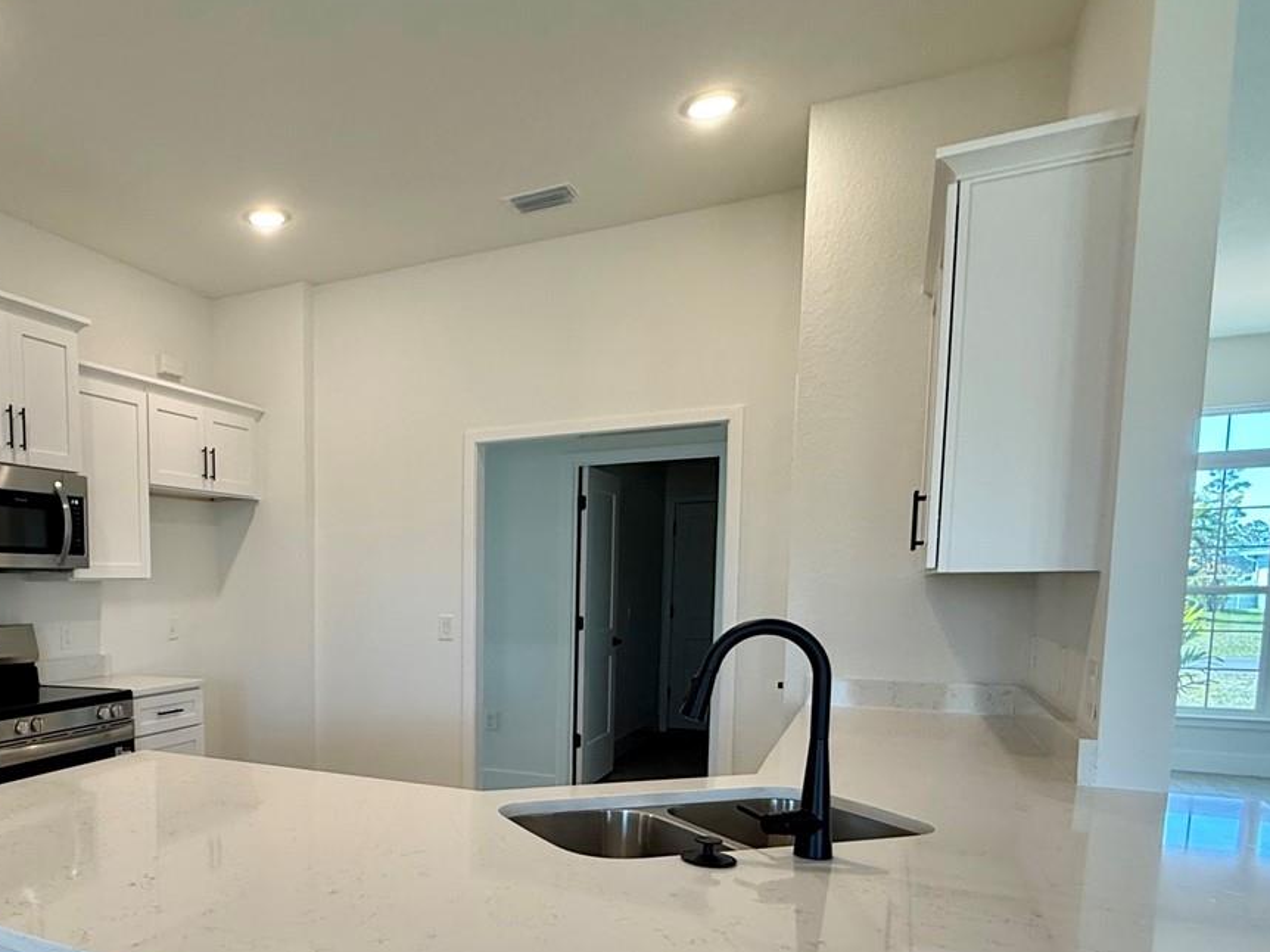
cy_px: 679
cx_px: 308
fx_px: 954
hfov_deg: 63.1
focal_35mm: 26
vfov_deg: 51.4
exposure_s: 1/120
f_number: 2.2
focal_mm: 2.22
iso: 125
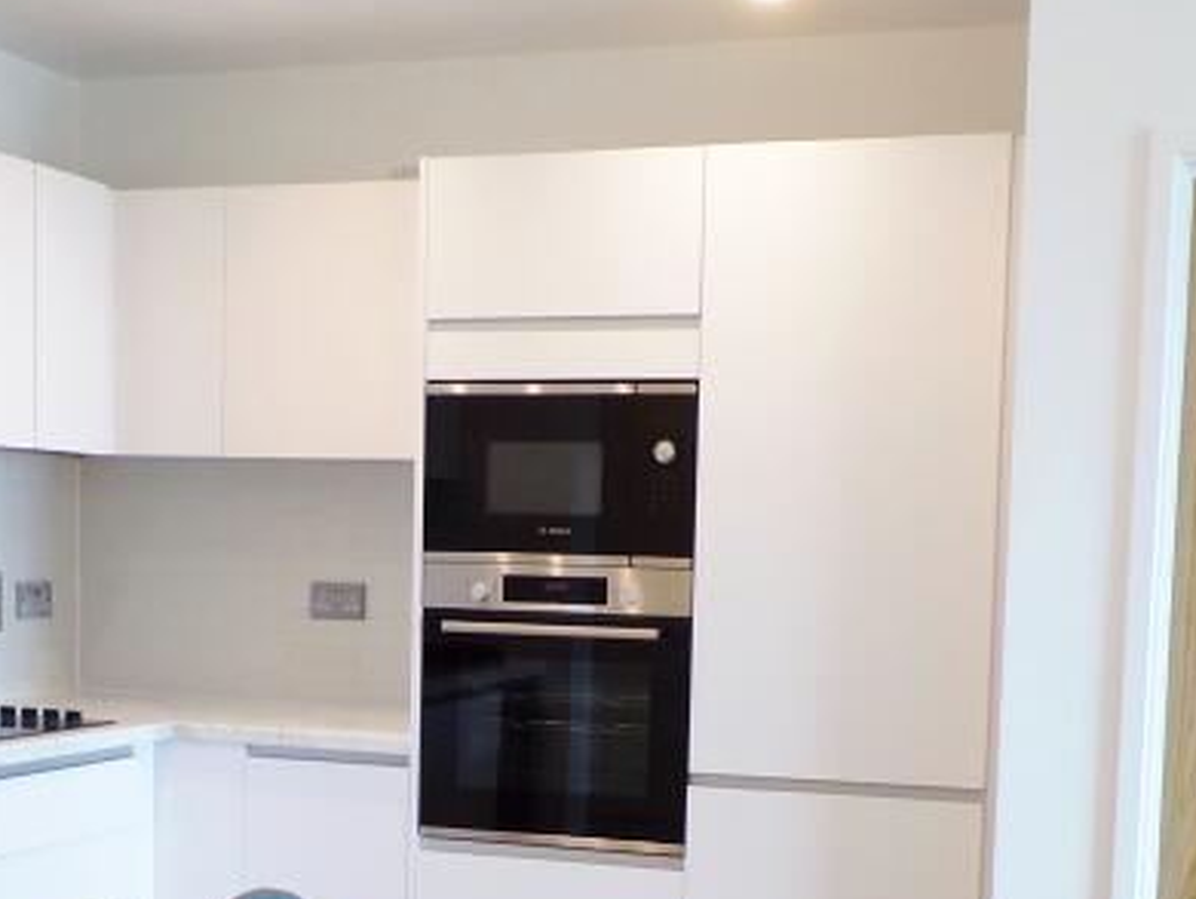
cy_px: 749
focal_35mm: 63
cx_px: 521
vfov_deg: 22.9
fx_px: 2178
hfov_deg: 30.7
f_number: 3
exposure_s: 1/34
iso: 118
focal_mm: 4.3
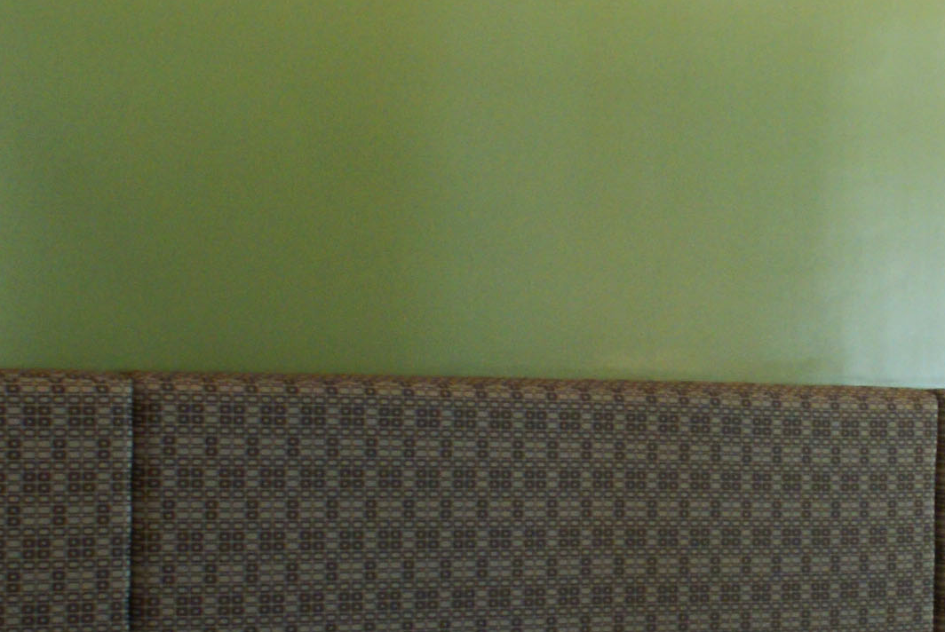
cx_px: 980
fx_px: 3442
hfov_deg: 15.3
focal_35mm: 131
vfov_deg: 10.5
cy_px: 353
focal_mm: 24
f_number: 4.5
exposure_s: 1/20
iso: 400
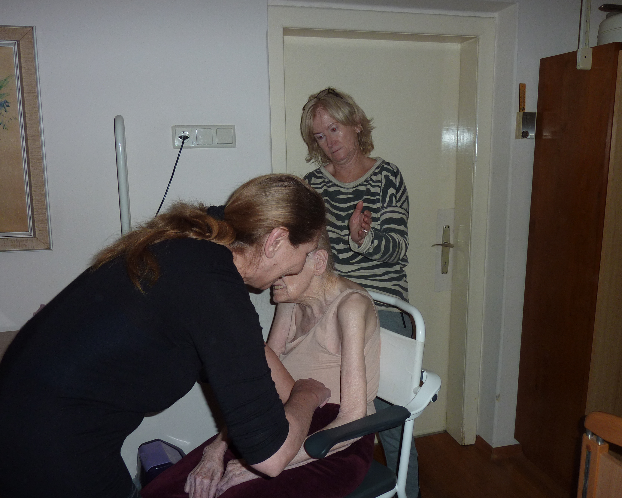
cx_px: 314
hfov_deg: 60.4
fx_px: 534
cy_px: 253
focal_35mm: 29
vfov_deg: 50.0
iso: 100
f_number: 3.3
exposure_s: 1/60
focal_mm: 4.4
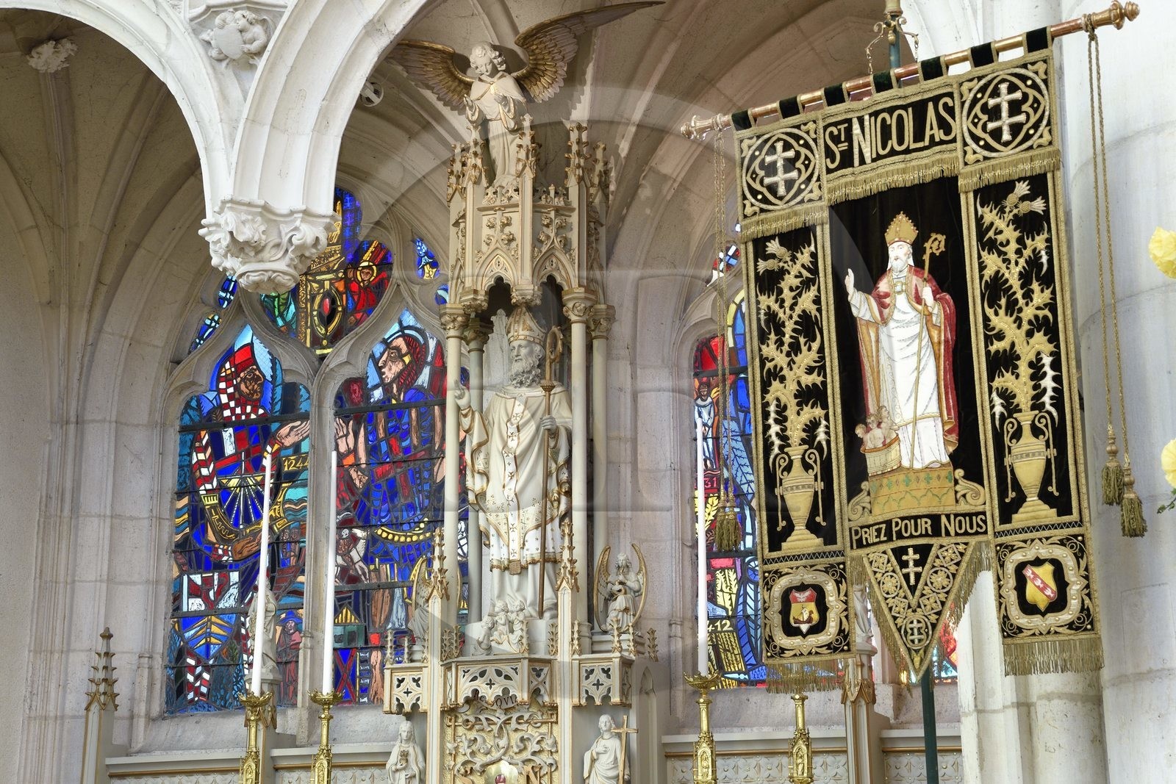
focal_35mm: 56
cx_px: 588
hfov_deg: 35.6
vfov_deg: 24.2
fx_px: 1829
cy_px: 392
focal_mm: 56
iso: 800
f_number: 11
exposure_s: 1/10
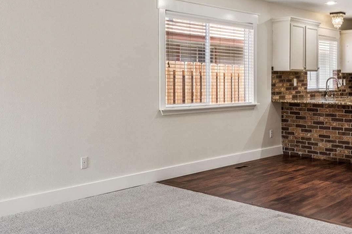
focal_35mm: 46
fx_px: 450
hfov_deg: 42.7
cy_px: 81
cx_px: 188
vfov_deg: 29.1
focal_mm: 16
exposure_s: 1/10
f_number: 13
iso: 400
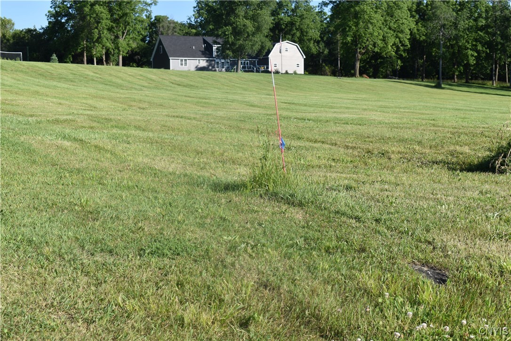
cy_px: 170
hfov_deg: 38.9
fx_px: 724
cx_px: 256
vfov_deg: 26.5
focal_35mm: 51
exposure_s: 1/320
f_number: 9
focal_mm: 34
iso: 200
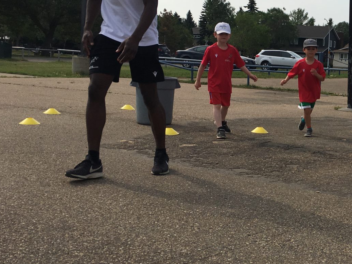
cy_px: 107
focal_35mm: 56
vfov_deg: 26.1
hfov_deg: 32.3
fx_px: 569
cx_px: 330
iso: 25
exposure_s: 1/2747
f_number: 2.2
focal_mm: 4.15
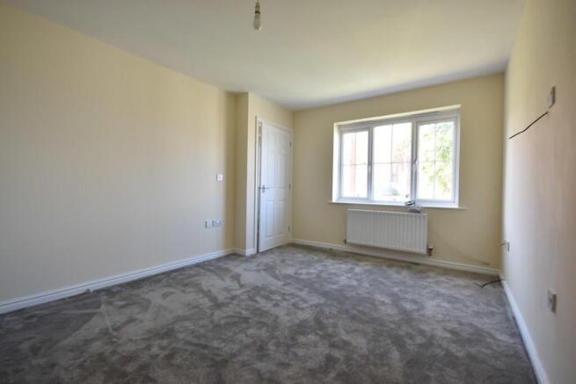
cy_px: 192
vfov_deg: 77.4
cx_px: 288
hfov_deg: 100.4
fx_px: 240
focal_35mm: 15
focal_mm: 10
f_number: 5.6
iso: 200
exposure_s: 1/20
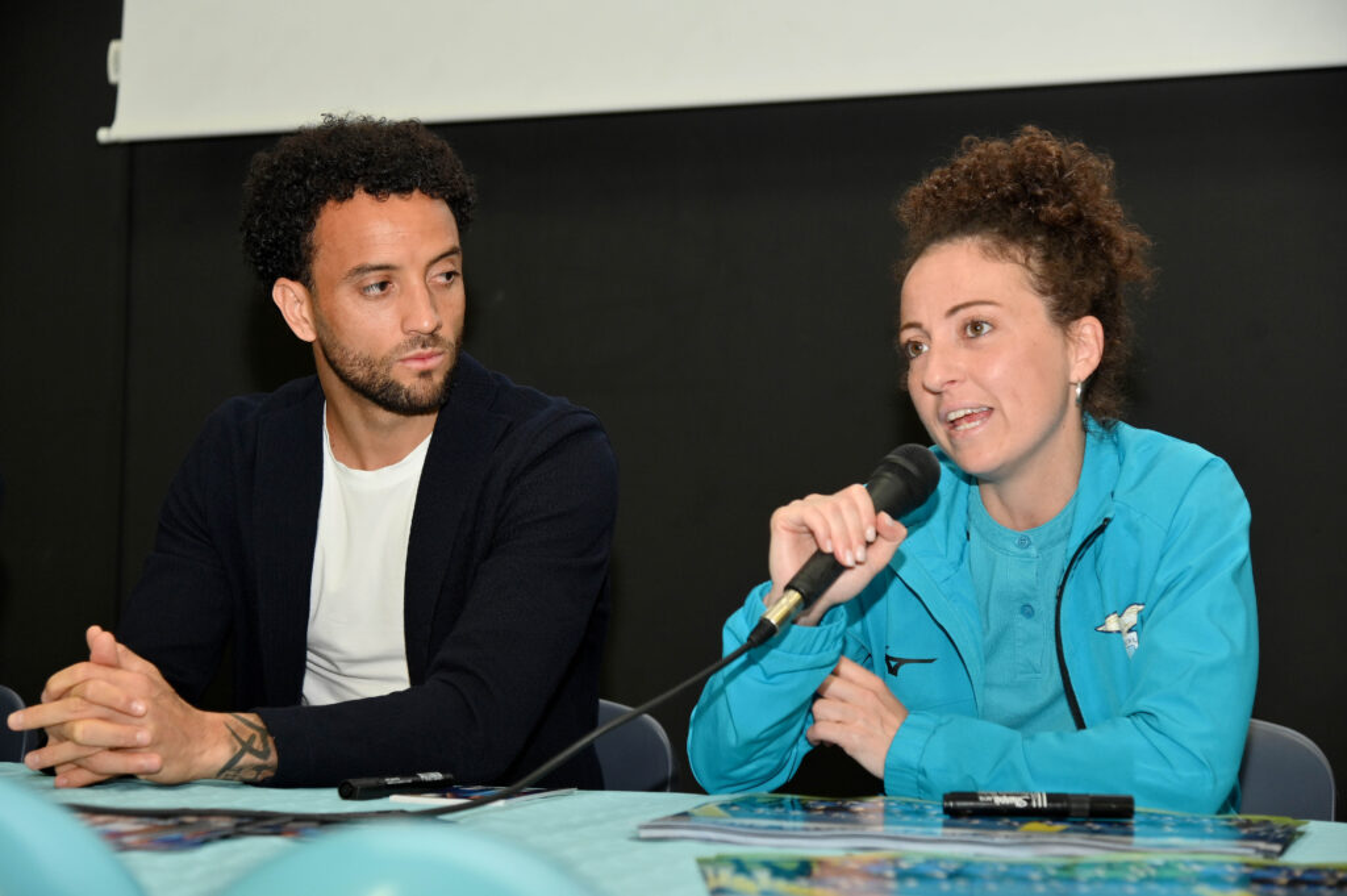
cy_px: 448
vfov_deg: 20.6
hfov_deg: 30.5
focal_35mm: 66
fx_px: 2467
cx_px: 674
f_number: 5
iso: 800
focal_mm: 66
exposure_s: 1/80
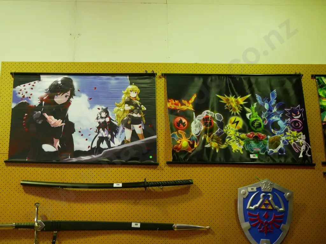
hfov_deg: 38.2
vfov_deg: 29.1
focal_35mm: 50
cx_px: 163
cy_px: 122
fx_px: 471
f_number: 4.5
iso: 1000
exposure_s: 1/60
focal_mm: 25
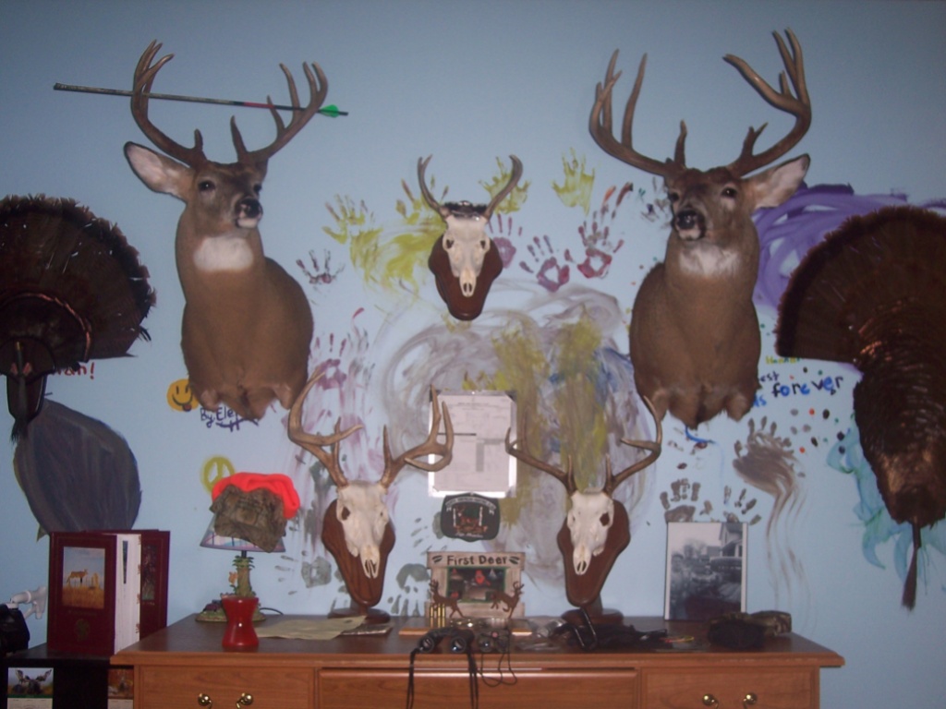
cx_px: 473
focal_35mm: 39
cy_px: 354
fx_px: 1066
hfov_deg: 47.9
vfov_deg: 36.8
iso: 100
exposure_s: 1/60
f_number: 2.8
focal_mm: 8
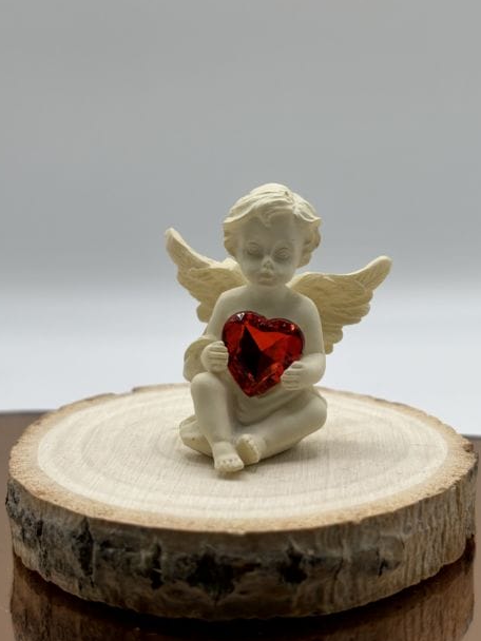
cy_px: 313
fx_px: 1056
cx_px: 252
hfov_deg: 25.7
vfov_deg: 33.8
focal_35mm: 57
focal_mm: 5.96
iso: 32
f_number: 1.6
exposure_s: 1/369
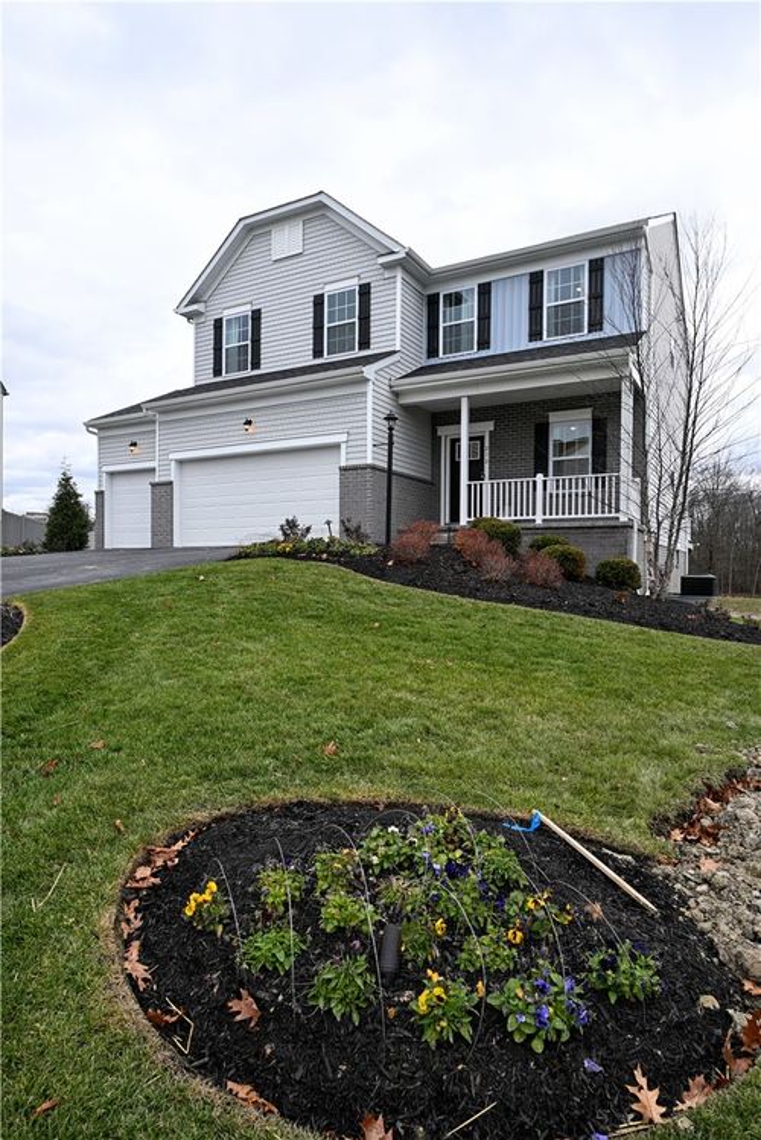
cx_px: 380
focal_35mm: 21
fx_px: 665
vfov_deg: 81.2
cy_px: 570
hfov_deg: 59.5
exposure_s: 1/60
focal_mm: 14
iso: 100
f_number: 6.3
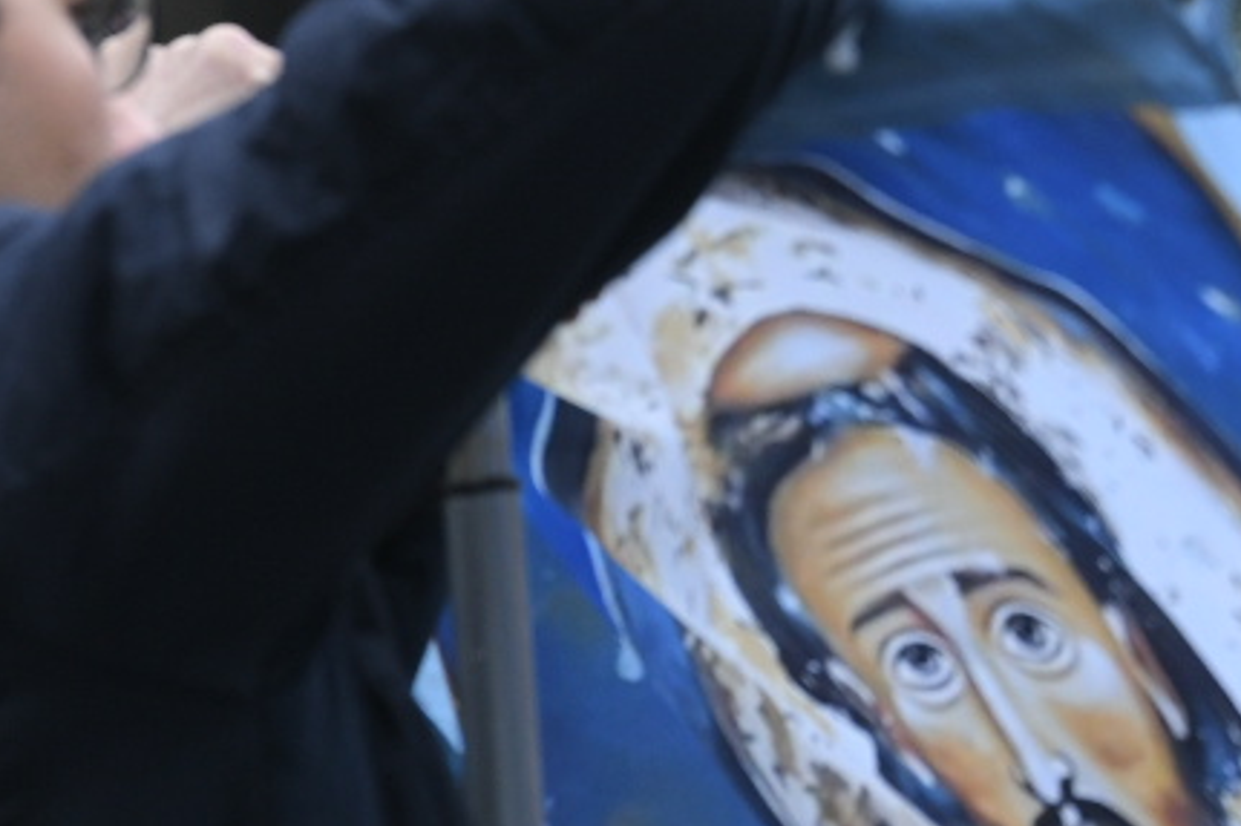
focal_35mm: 602
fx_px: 20743
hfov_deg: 3.4
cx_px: 1849
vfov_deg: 2.3
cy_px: -190
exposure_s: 1/500
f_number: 4.5
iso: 800
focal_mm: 160
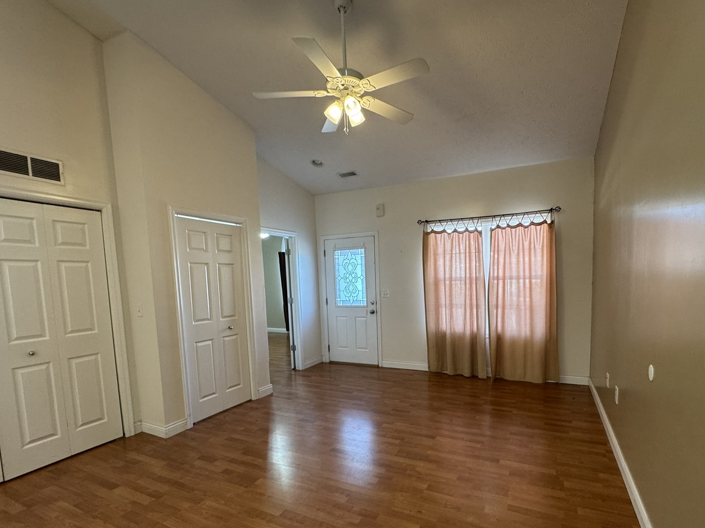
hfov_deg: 90.7
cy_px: 308
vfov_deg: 74.2
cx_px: 393
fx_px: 346
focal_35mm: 17
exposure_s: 1/60
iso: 160
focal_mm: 2.22
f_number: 2.2
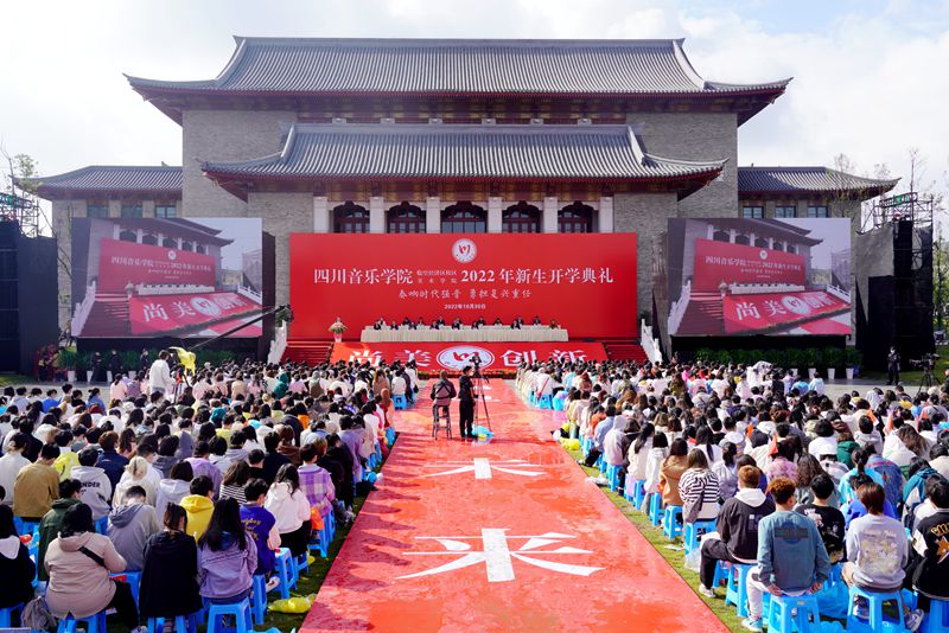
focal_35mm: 31
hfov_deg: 60.3
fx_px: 817
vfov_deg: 42.4
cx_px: 474
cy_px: 316
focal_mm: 31
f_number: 9
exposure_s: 1/125
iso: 100
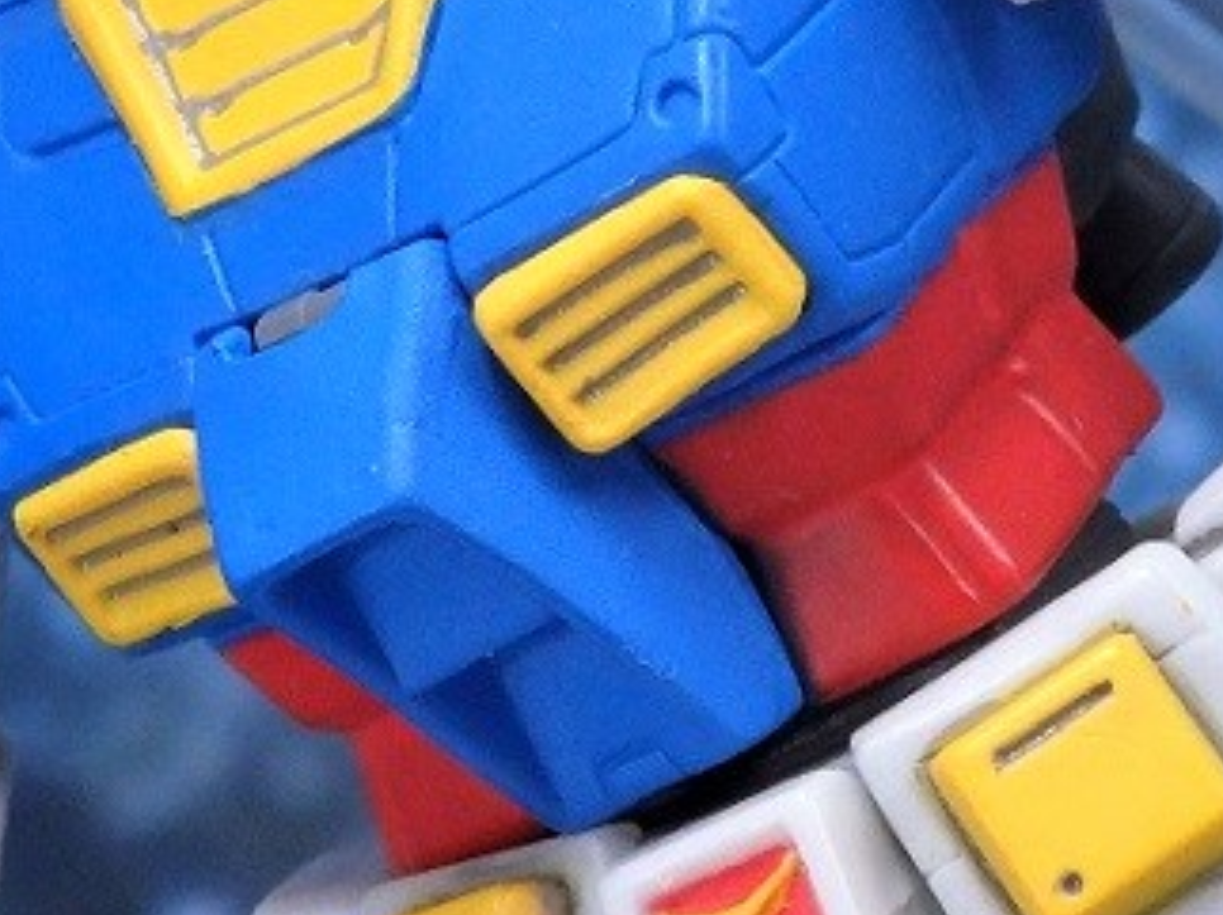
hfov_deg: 4.3
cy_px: 76
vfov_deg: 3.2
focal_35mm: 458
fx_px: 16169
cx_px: 874
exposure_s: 1/250
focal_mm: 30.2
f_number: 5.7
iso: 1000
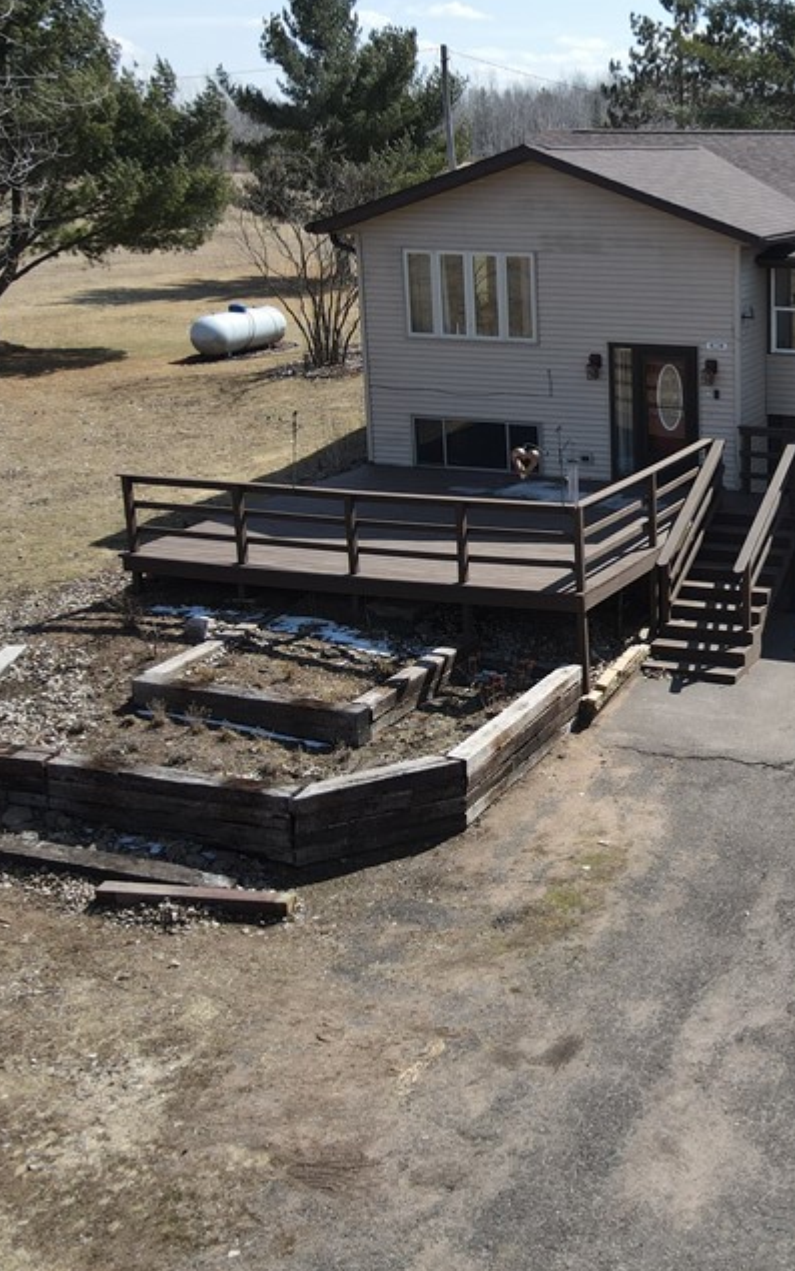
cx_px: 825
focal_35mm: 41
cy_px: 508
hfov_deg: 28.9
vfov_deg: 47.9
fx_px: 1421
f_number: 2.8
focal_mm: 4.5
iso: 100
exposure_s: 1/500
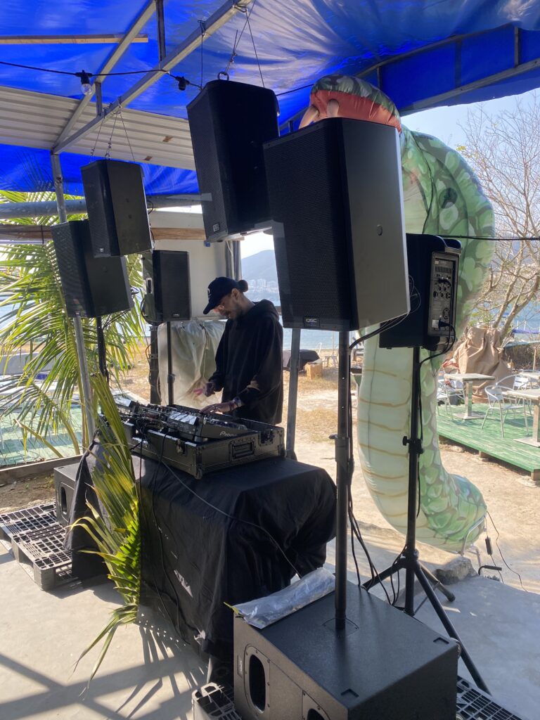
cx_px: 270
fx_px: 541
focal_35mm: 26
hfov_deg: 53.1
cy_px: 360
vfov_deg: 67.3
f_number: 1.8
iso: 32
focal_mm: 4.25
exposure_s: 1/454
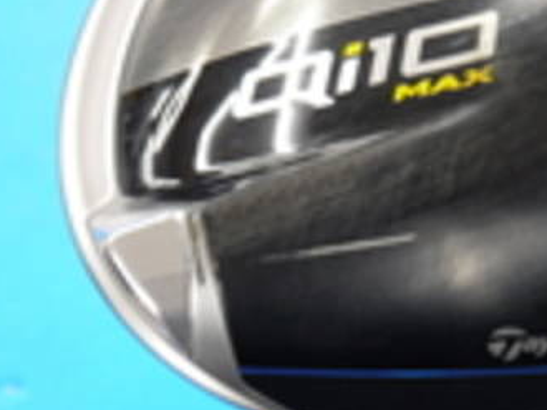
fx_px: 2574
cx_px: 431
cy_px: 113
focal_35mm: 163
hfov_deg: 12.1
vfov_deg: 9.1
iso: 800
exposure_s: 1/50
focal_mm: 42
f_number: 5.6
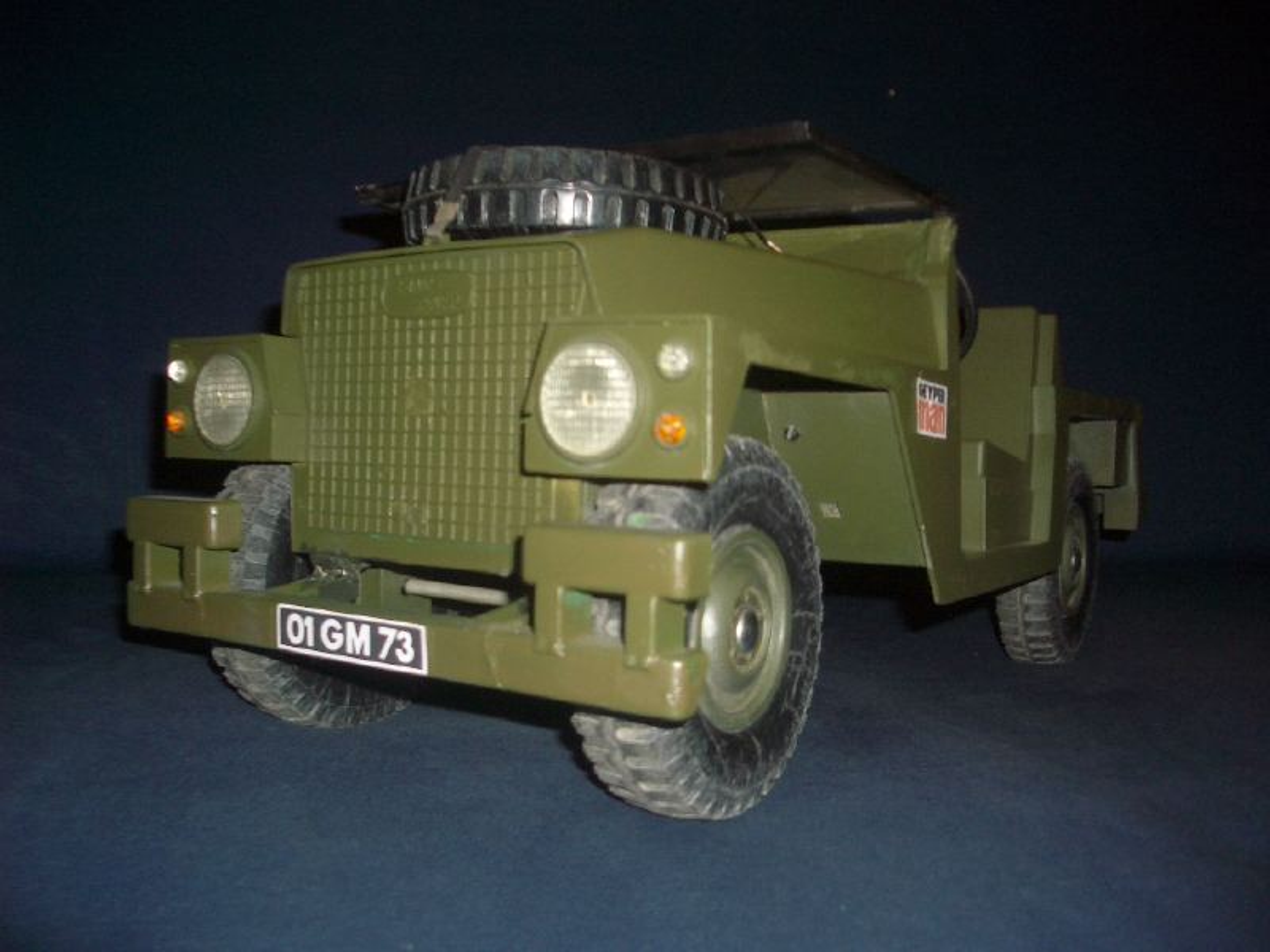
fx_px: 1284
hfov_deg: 52.6
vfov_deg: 40.7
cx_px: 635
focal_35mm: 35
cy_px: 476
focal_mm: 5.8
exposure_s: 1/60
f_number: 2.6
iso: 100
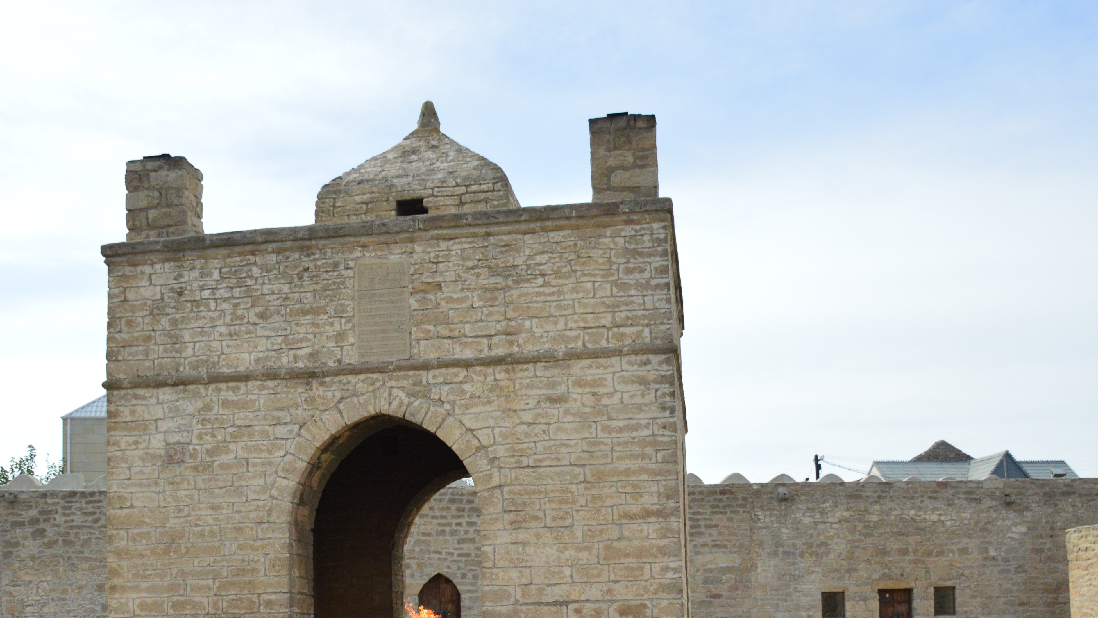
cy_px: 517
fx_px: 1456
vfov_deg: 23.5
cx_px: 437
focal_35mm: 50
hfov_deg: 41.1
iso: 800
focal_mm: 20
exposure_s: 1/4000
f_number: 5
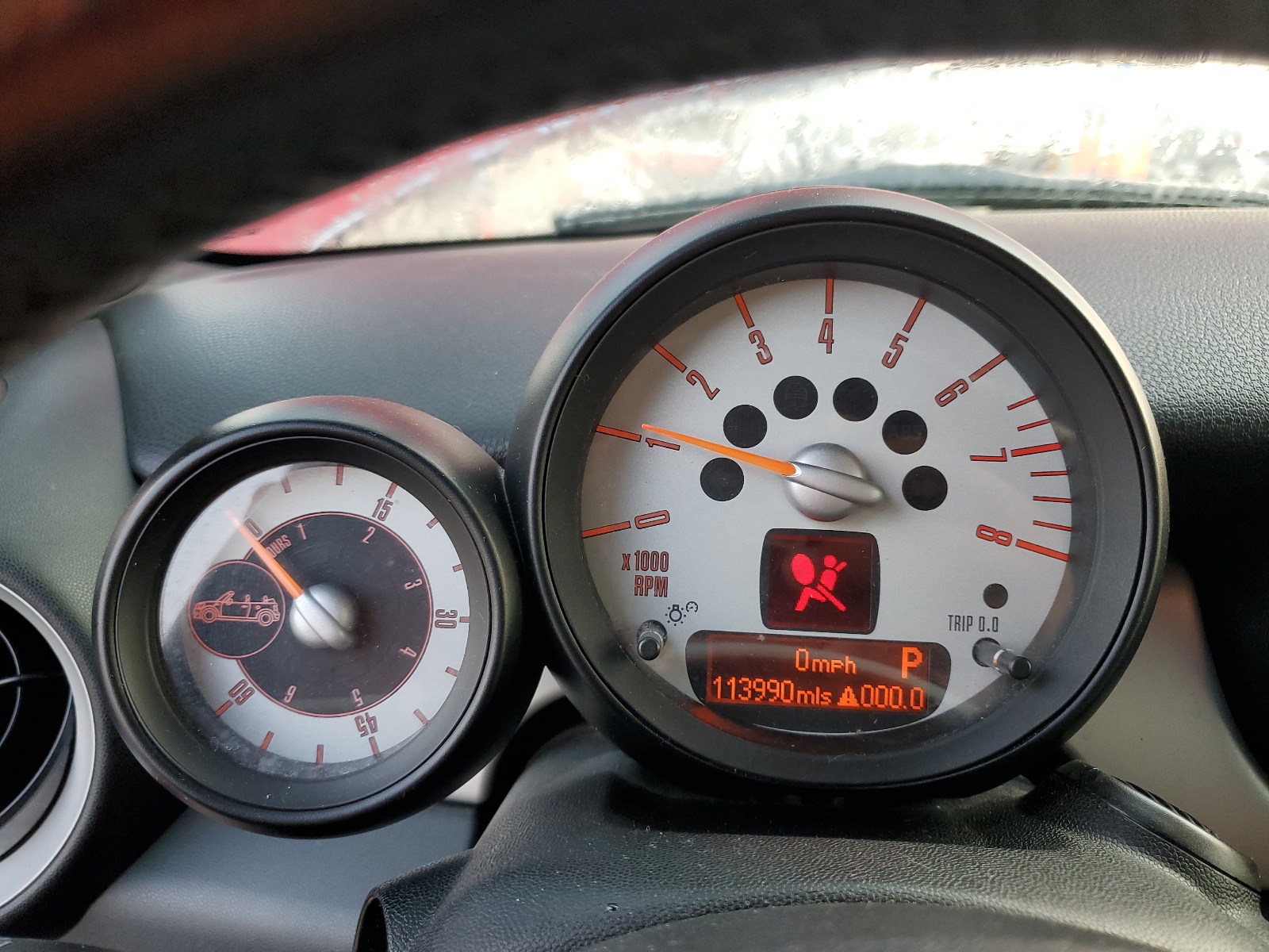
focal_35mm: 26
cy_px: 476
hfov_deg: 67.3
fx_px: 953
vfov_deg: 53.1
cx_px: 634
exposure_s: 1/120
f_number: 1.5
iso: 70
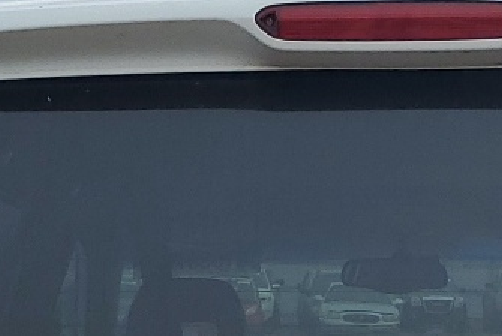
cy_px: 705
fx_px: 1800
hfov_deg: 15.7
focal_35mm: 129
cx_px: 414
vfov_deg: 9.8
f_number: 1.5
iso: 50
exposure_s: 1/3333
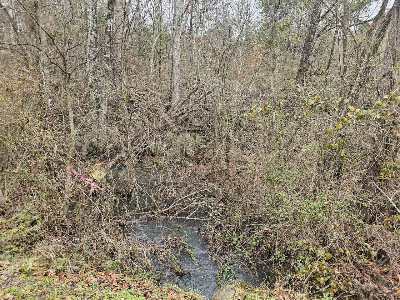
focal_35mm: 23
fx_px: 266
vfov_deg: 58.9
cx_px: 200
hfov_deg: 73.9
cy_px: 150
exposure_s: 1/120
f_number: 1.7
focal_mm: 6.3
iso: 50
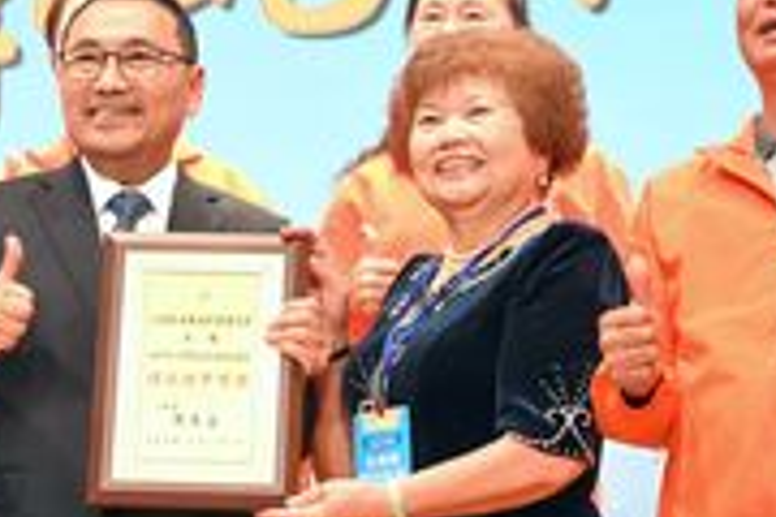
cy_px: 157
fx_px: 3729
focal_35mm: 173
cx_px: 108
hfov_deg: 11.8
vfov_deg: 7.9
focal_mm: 78
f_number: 5.6
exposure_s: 1/125
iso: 2800
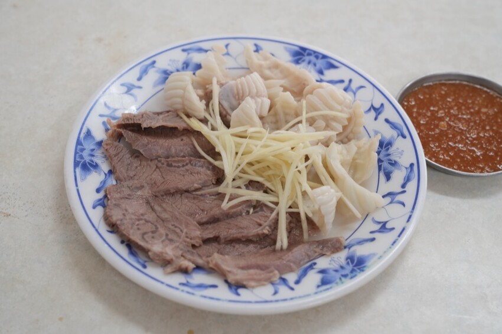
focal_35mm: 55
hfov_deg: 36.3
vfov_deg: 24.6
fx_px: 767
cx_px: 251
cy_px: 167
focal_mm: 55
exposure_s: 1/125
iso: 1600
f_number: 5.6
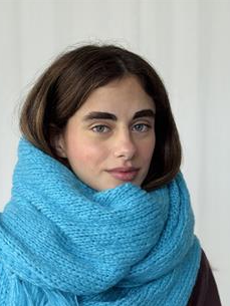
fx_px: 744
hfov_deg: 17.6
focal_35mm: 84
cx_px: 107
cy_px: 263
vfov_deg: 22.8
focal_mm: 6.76
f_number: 1.78
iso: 64
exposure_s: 1/121
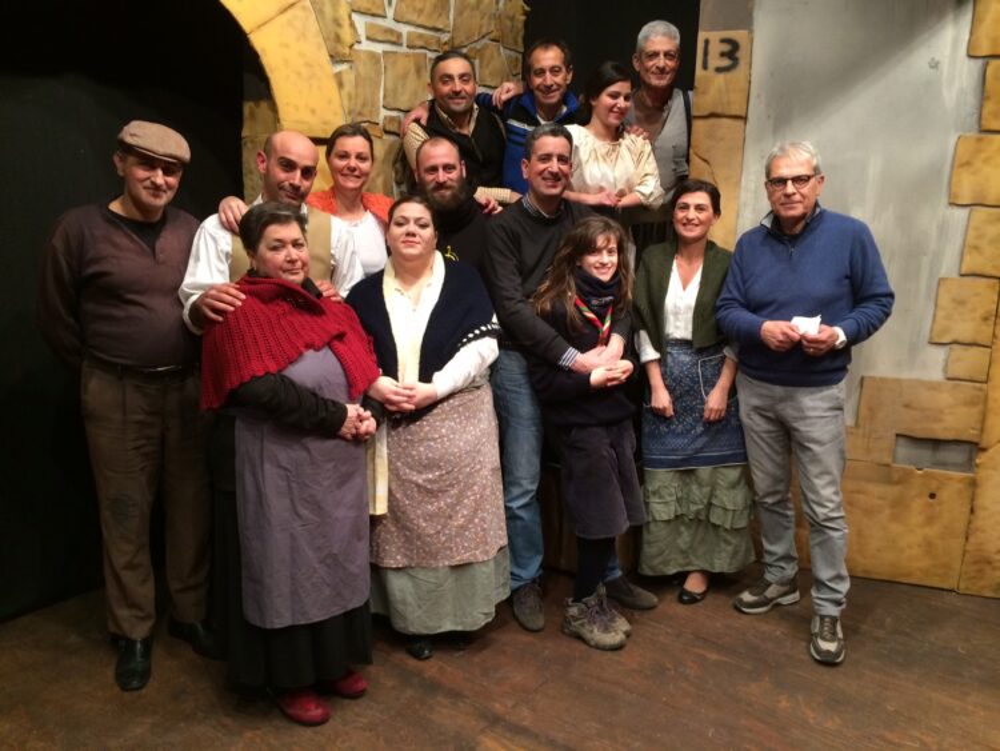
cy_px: 376
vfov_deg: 48.3
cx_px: 500
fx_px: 838
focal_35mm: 29
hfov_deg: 61.6
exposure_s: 1/33
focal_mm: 4.15
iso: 200
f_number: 2.2
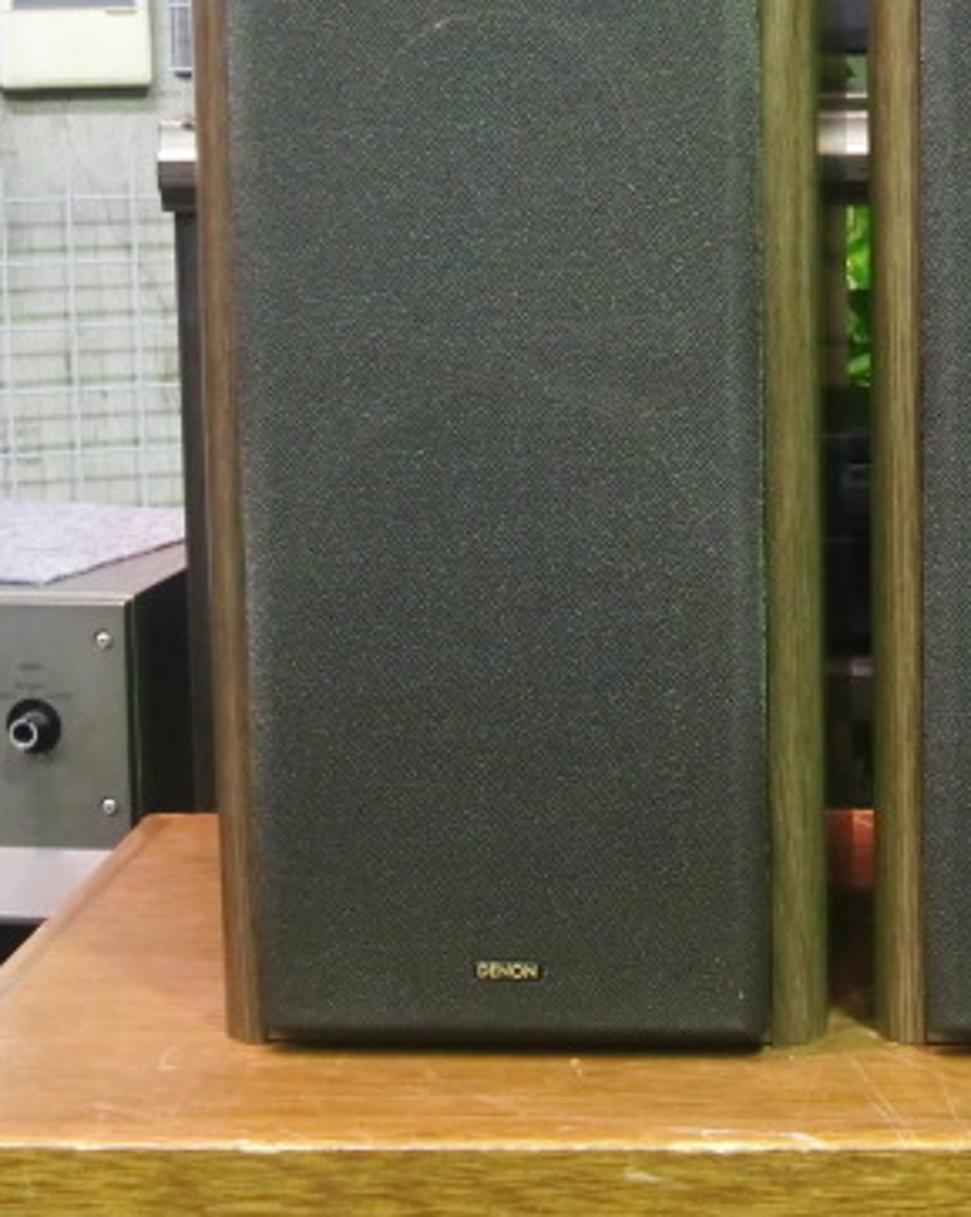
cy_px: 447
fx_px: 3417
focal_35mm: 95
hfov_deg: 16.0
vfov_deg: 20.1
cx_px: 837
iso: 400
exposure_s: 1/15
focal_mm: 9.8
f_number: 3.6
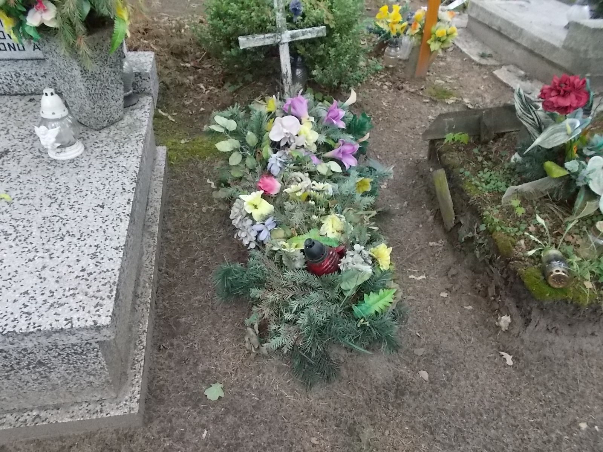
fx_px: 453
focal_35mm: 26
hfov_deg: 67.3
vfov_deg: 53.1
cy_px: 226
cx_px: 302
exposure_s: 1/60
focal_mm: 4.6
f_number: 3.2
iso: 400
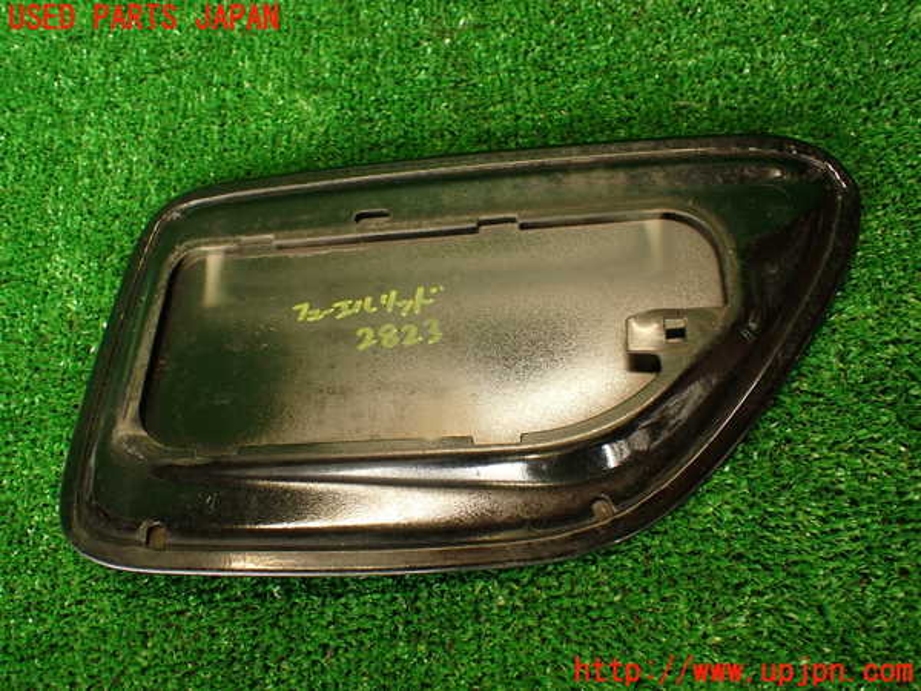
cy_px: 346
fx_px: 798
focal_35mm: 30
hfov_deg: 60.0
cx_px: 460
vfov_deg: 46.8
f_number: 2.3
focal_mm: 5.4
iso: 200
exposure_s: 1/40
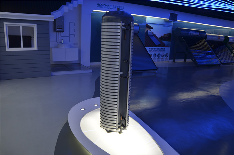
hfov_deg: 67.5
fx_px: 175
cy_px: 78
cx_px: 117
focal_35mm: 27
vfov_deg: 47.7
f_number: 4
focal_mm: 18
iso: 250
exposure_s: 1/60
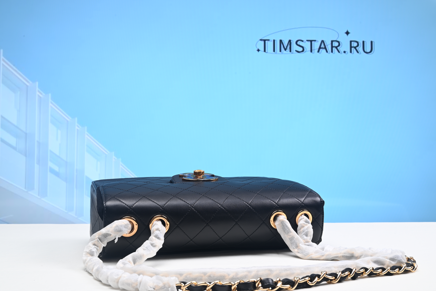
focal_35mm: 41
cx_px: 219
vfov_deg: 32.6
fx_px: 496
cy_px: 143
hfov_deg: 47.4
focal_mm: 40
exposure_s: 1/2
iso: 100
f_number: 16
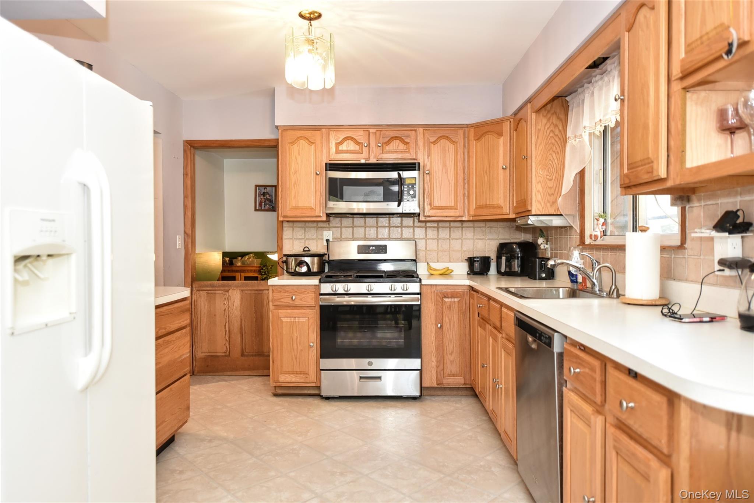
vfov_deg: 53.1
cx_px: 377
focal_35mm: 24
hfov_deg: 73.7
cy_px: 252
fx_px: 503
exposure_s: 1/60
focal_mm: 24
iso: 1250
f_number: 2.8
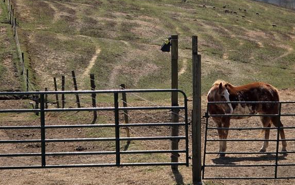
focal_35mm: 164
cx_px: 148
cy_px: 18
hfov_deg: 12.8
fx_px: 1319
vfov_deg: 8.0
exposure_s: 1/1894
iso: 64
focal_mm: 18.6
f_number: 3.4
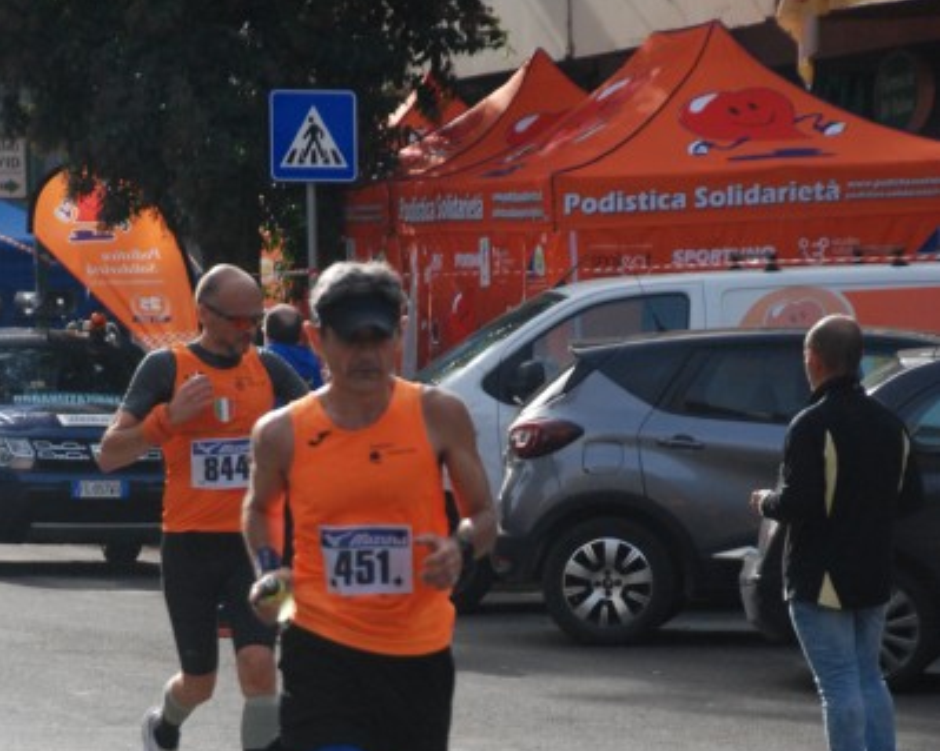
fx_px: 5896
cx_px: 468
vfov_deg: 7.3
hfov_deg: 9.1
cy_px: 622
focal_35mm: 212
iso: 1000
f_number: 5.6
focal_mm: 100
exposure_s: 1/1250
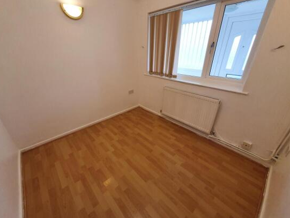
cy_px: 107
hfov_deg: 102.0
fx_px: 117
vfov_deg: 85.7
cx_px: 142
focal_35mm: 14
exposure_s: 1/50
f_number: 2.2
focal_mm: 1.8
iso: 125
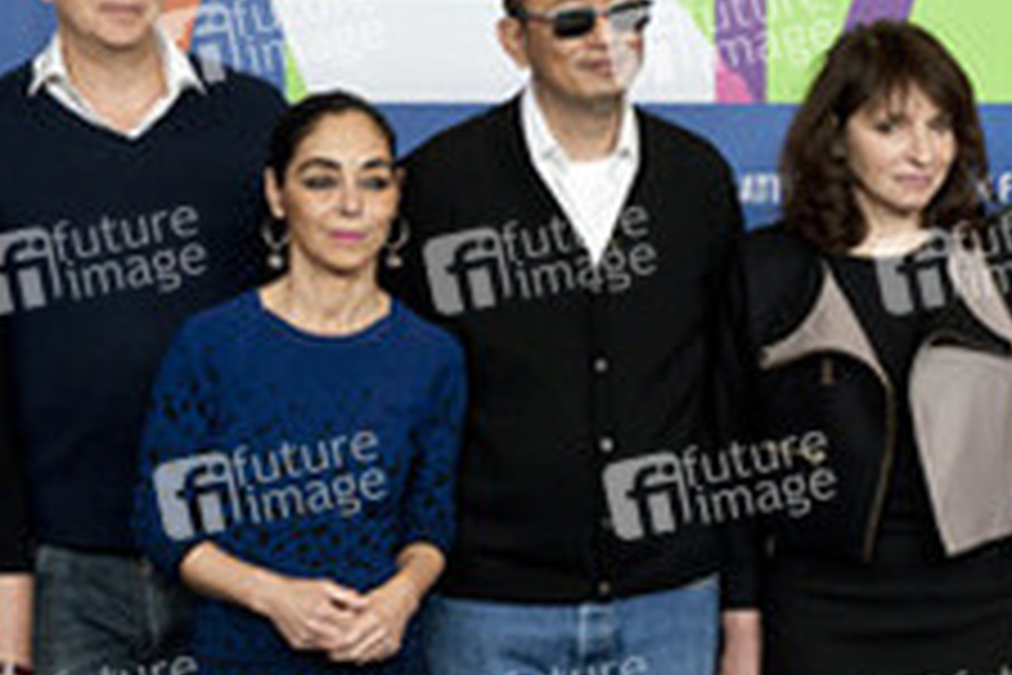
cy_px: 374
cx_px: 598
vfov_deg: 12.5
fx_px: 3092
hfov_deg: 18.6
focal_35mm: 110
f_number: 5
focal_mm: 55
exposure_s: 1/200
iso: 1250
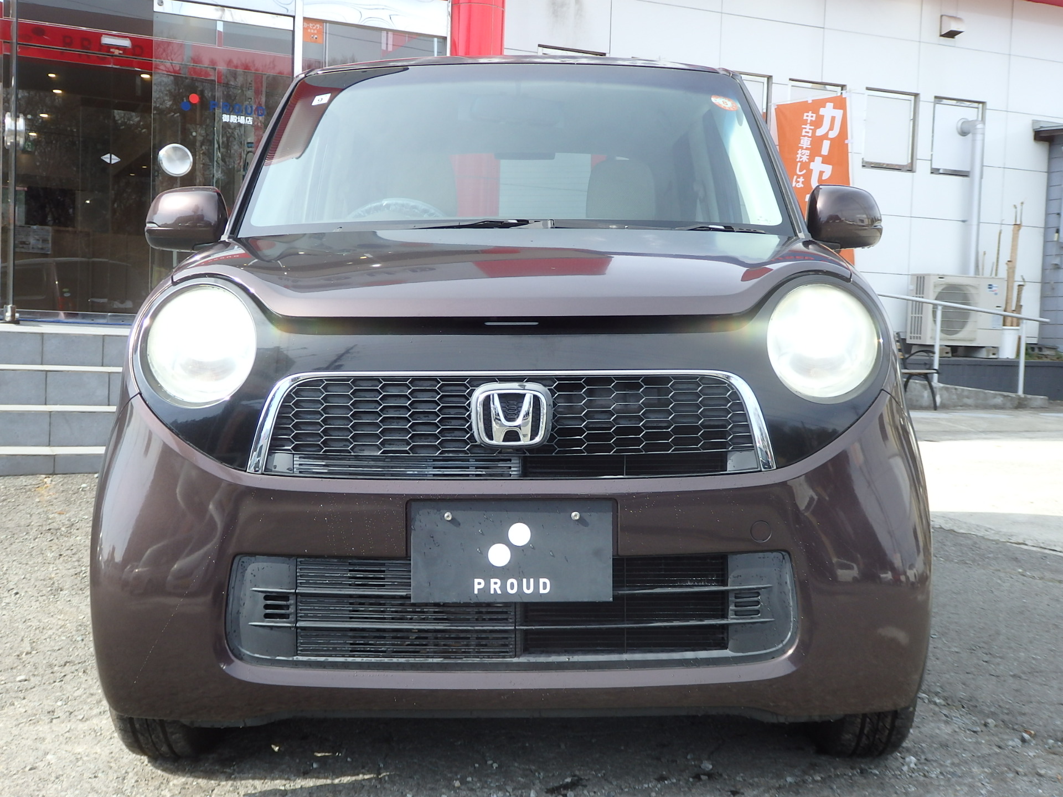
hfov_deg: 46.8
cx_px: 532
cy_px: 398
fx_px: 1228
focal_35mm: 40
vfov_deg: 36.0
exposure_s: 1/320
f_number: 3.7
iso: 125
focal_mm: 7.3
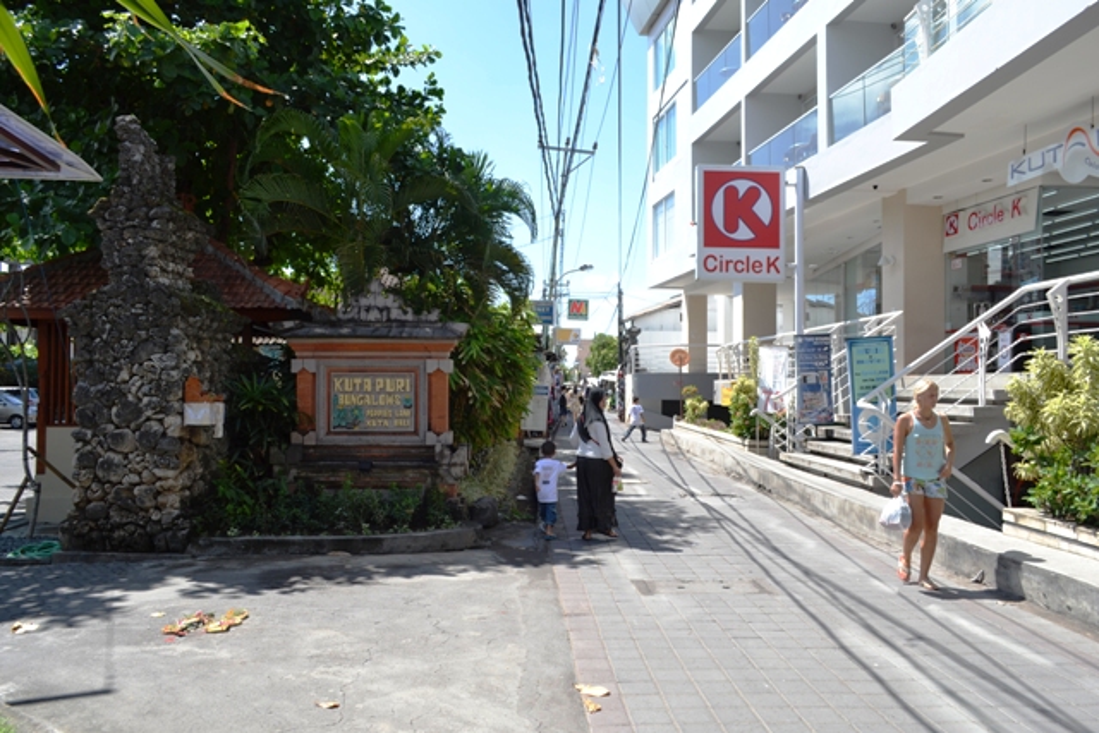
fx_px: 824
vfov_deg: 48.0
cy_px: 366
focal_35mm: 27
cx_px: 550
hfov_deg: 67.4
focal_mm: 18
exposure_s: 1/160
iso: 100
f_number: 6.3
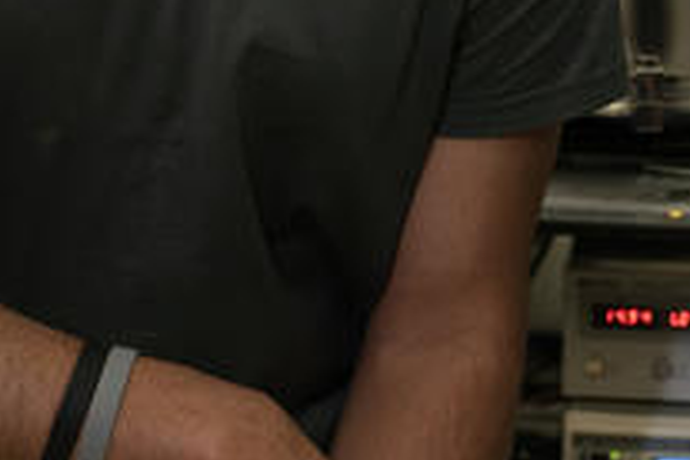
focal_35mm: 162
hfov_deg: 12.7
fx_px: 3105
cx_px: 370
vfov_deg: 8.0
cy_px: -497
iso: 800
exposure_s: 1/50
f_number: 3.2
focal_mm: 35
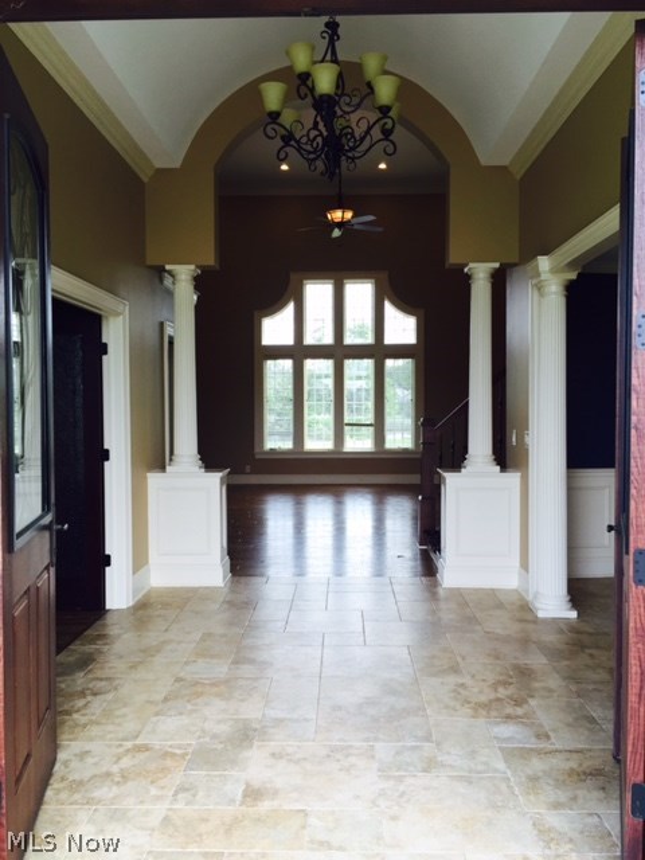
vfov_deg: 61.7
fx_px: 720
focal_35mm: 29
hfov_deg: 48.2
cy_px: 430
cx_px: 322
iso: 32
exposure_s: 1/120
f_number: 2.2
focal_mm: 4.15
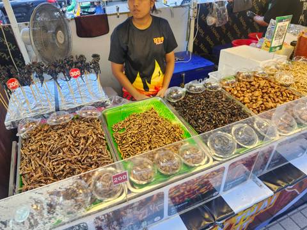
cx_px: 154
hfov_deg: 73.9
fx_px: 204
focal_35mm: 23
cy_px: 115
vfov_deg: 58.9
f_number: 1.8
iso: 64
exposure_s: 1/180
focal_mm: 5.54
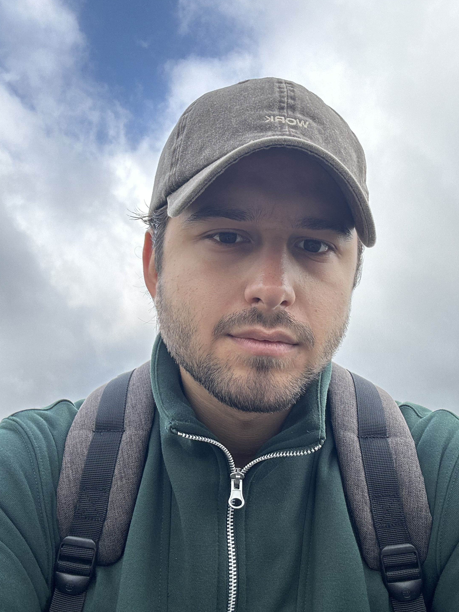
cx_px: 239
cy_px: 294
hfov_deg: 44.1
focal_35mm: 32
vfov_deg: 56.8
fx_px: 566
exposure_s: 1/291
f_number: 1.9
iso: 25
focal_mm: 2.69
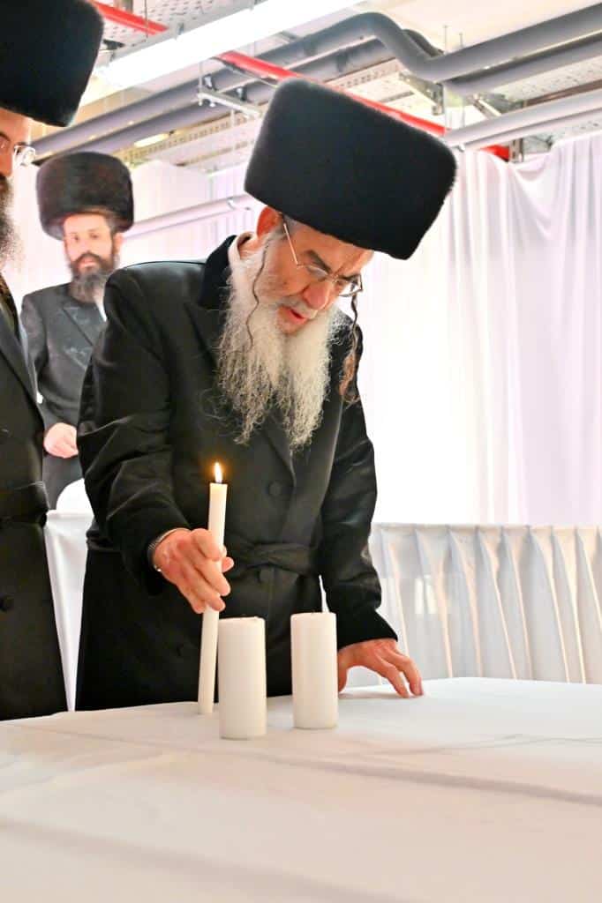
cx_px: 301
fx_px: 1305
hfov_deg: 26.0
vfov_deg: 38.2
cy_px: 452
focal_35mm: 52
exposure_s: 1/160
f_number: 4
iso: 2000
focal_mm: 35
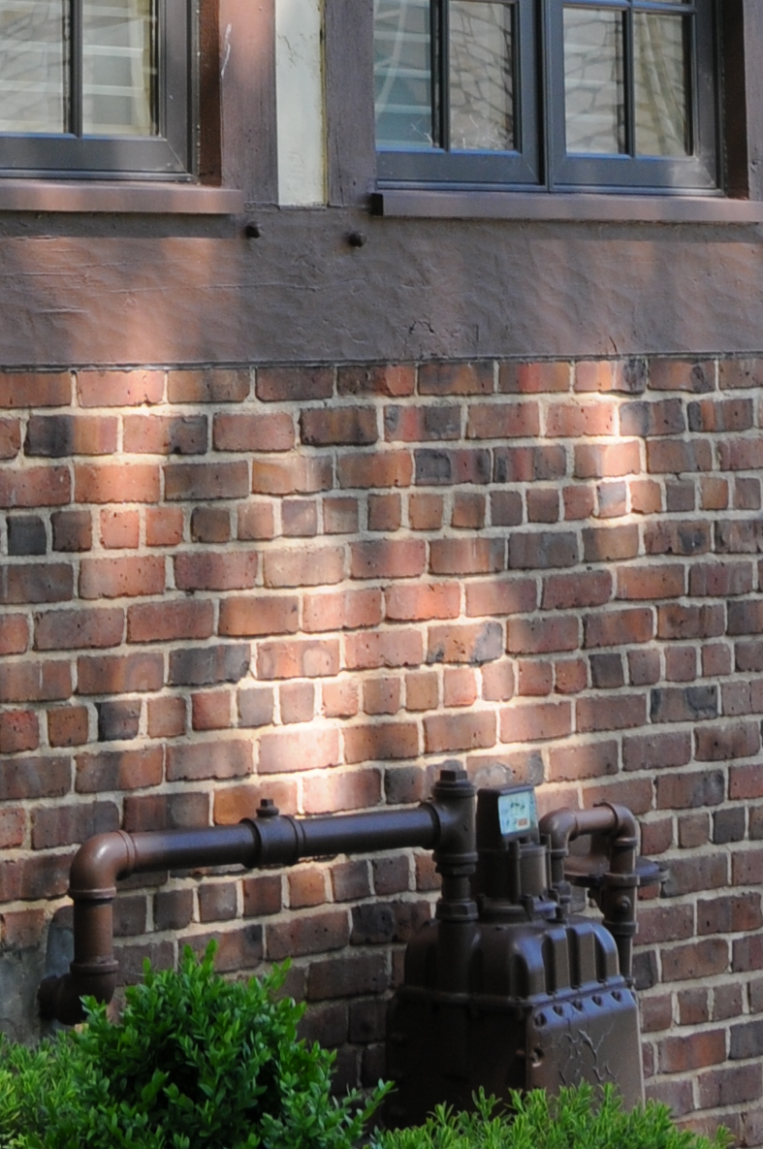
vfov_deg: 12.7
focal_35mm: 152
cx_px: 150
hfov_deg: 9.0
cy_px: -683
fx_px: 4845
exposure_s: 1/160
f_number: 6.3
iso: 200
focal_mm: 28
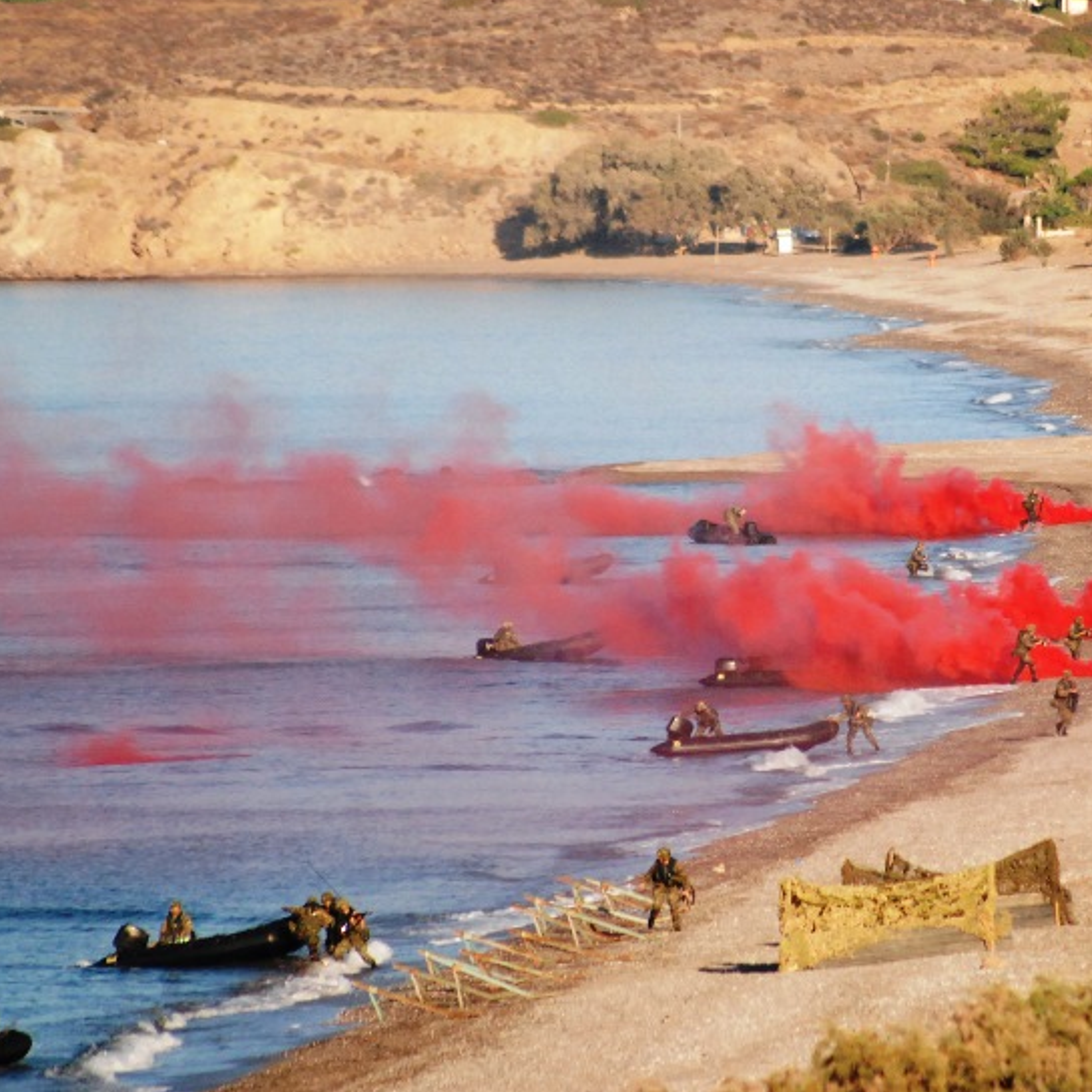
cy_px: 419
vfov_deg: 2.4
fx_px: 25733
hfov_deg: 2.4
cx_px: 827
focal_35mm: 721
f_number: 7.1
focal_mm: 300
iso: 1000
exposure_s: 1/2500
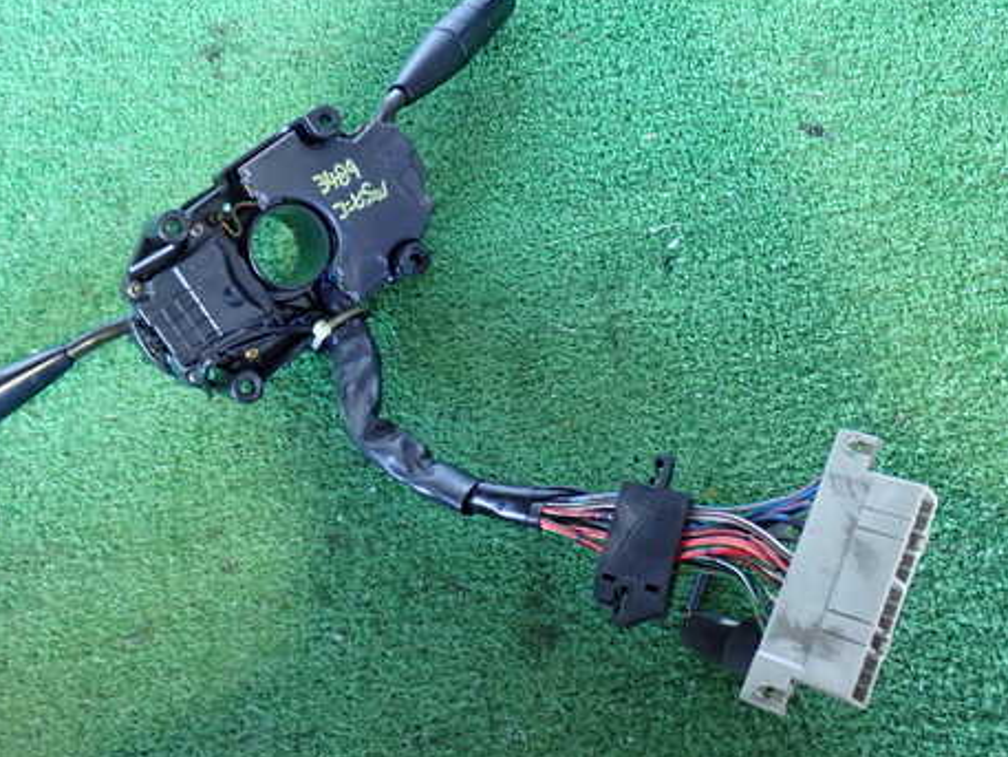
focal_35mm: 42
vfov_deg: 34.3
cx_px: 390
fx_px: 1223
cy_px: 329
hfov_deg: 44.5
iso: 500
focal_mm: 5.79
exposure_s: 1/30
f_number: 2.4
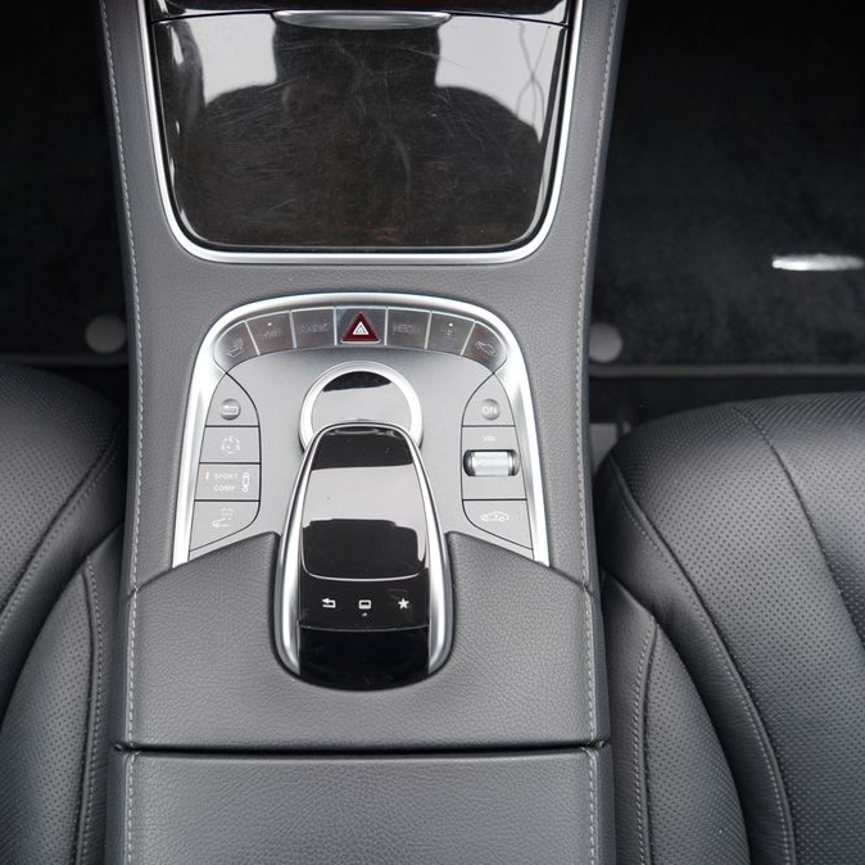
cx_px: 373
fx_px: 876
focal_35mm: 31
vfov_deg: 52.5
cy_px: 434
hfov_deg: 52.4
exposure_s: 1/160
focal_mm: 24
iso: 640
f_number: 4
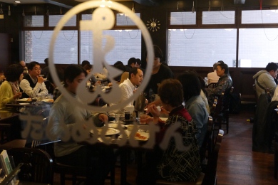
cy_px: 74
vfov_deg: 31.1
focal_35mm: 43
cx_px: 139
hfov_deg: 45.4
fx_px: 332
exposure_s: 1/60
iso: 1250
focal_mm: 18
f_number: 4.3
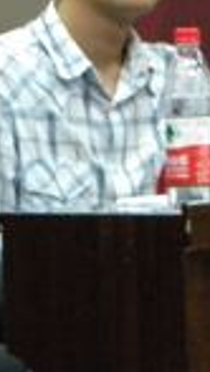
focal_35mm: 568
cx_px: 142
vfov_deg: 3.8
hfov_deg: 2.1
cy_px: -9
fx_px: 5607
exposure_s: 1/9.2
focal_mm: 33.1
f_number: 5.2
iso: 800
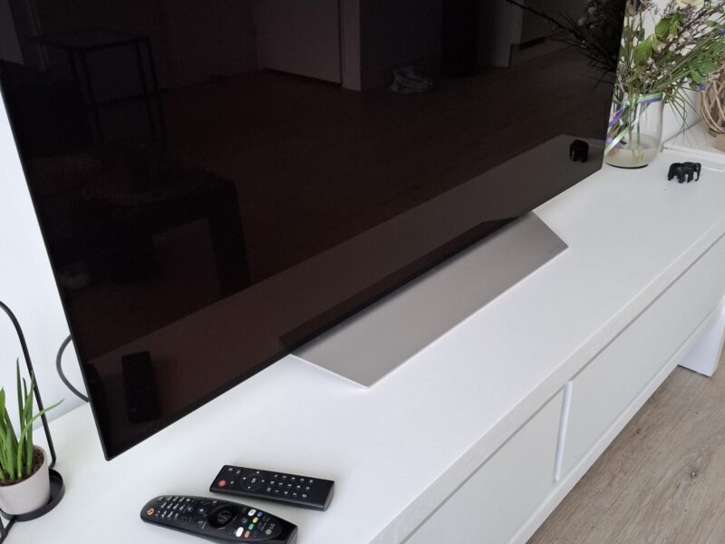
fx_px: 482
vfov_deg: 58.9
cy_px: 272
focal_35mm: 23
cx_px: 362
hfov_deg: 73.9
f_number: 1.8
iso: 160
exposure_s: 1/50
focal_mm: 5.54
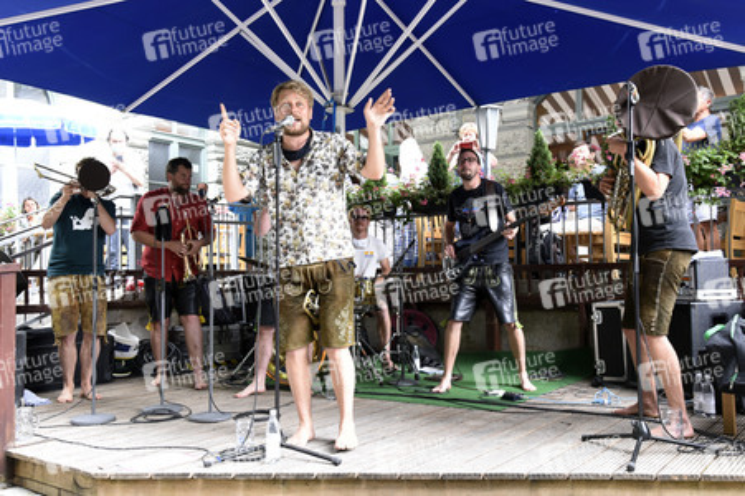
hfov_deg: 58.8
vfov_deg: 41.1
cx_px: 372
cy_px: 248
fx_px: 662
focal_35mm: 32
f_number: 6.3
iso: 1250
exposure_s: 1/60
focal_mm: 32
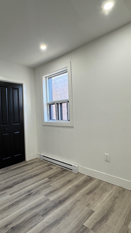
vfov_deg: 83.8
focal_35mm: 21
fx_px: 130
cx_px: 53
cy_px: 115
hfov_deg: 53.3
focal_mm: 2.22
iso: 160
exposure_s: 1/120
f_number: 2.2
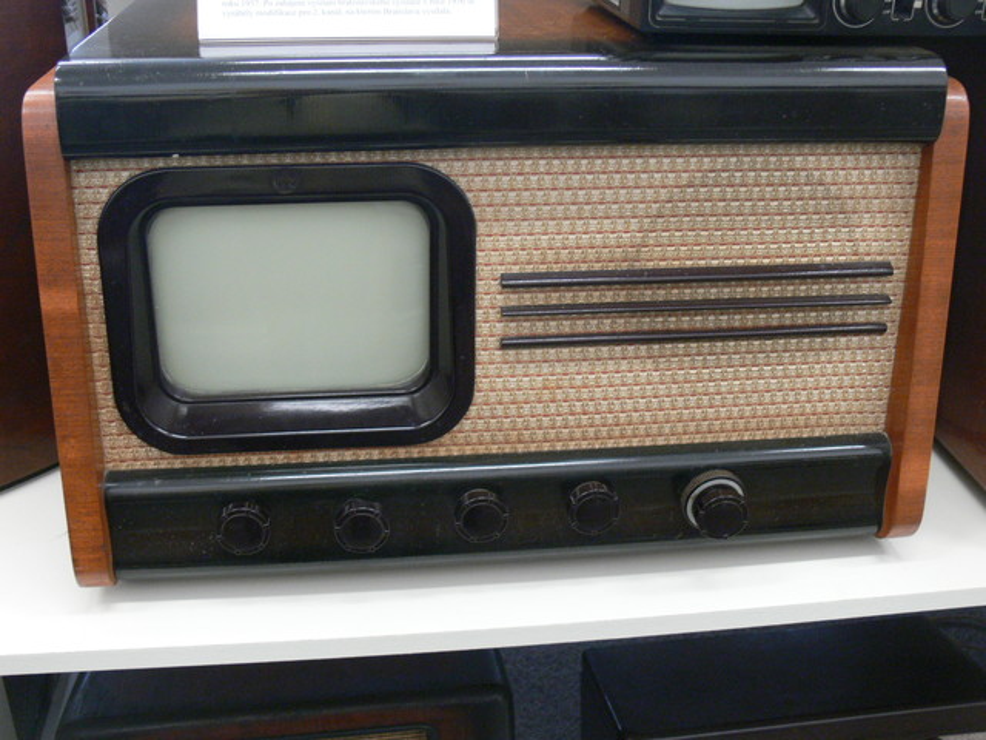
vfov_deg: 36.0
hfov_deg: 46.8
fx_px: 1139
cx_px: 493
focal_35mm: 40
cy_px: 370
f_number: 2.8
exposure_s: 1/13
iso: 200
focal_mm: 8.4
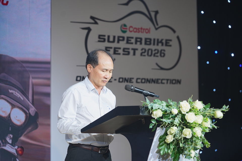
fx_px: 1105
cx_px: 121
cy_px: 80
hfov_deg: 12.5
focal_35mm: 164
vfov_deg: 8.4
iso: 400
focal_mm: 164.4
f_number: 3.5
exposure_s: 1/200
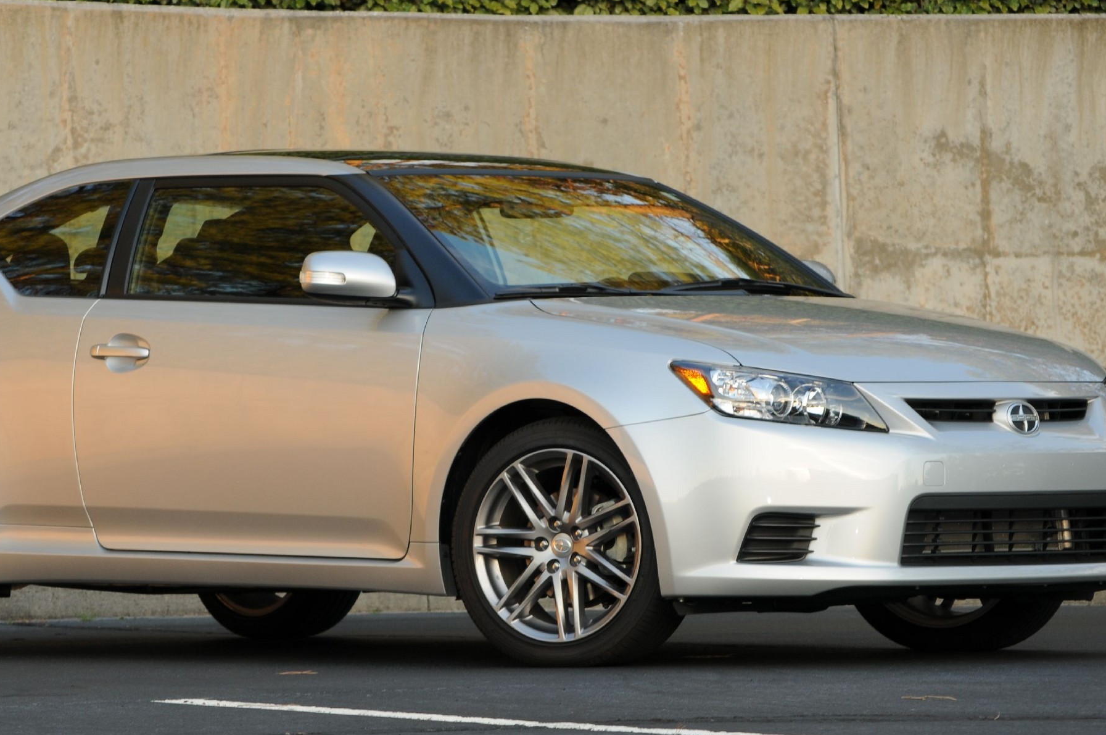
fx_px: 6291
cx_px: 447
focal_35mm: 205
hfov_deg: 10.0
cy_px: 341
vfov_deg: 6.7
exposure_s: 1/60
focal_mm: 98
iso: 200
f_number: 8
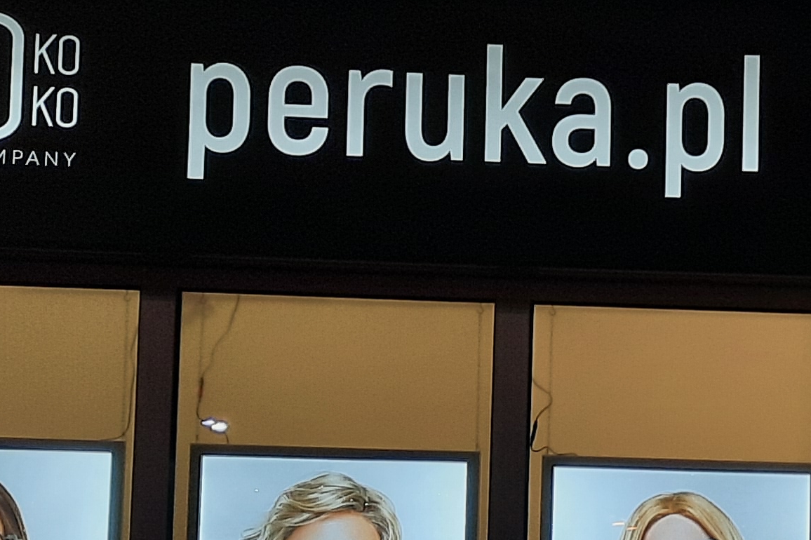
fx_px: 2027
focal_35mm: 90
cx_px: 979
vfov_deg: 14.6
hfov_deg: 21.0
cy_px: 678
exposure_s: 1/50
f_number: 2
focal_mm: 4.6
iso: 40
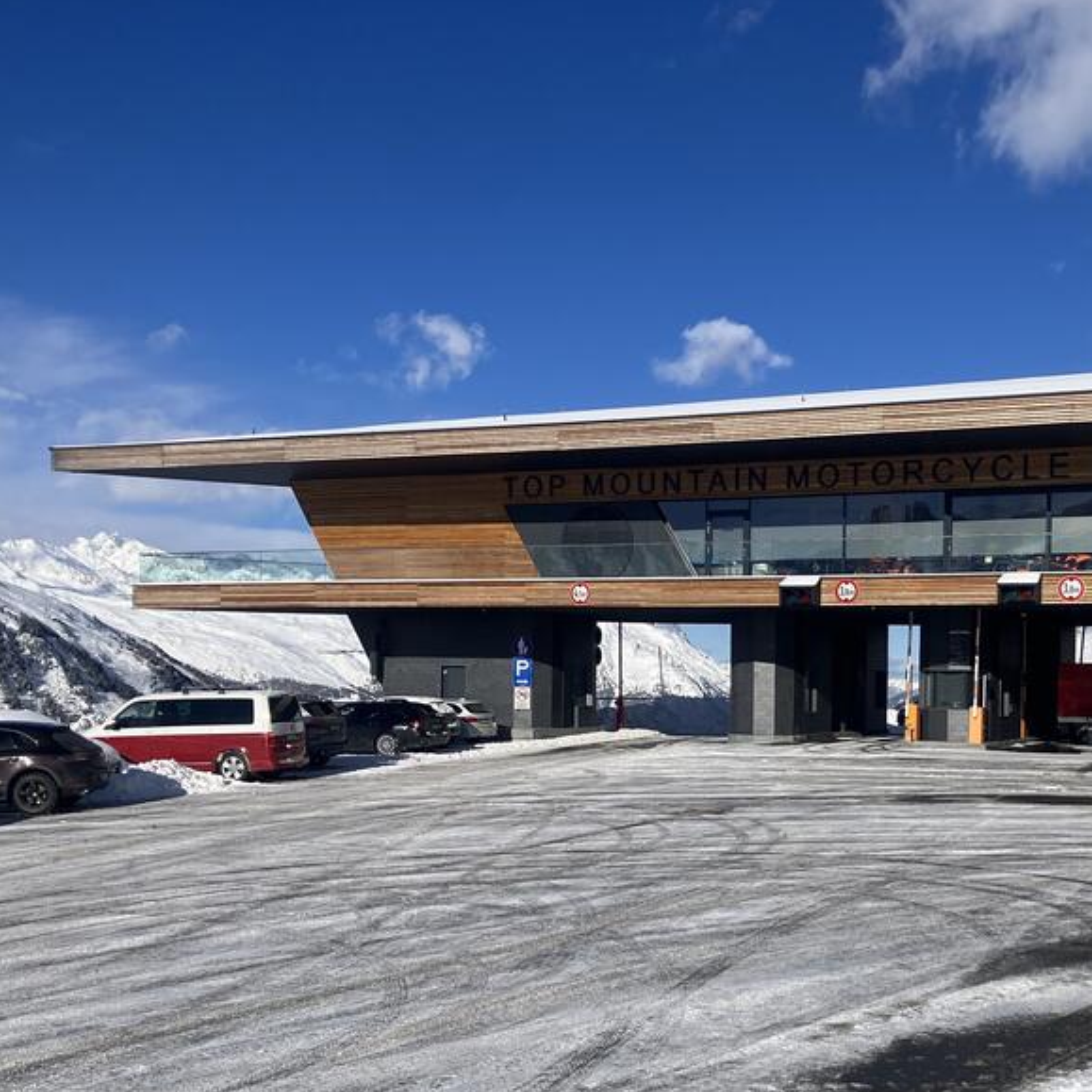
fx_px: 1570
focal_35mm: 44
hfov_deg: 37.8
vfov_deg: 38.0
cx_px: 754
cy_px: 721
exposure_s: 1/4878
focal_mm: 3.99
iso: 32
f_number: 1.8
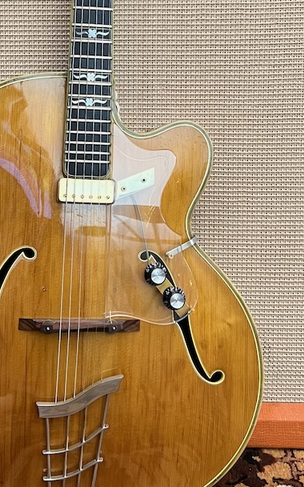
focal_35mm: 58
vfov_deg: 34.1
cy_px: 100
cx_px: 94
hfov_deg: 22.2
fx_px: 769
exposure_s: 1/50
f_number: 1.5
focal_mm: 5.7
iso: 160
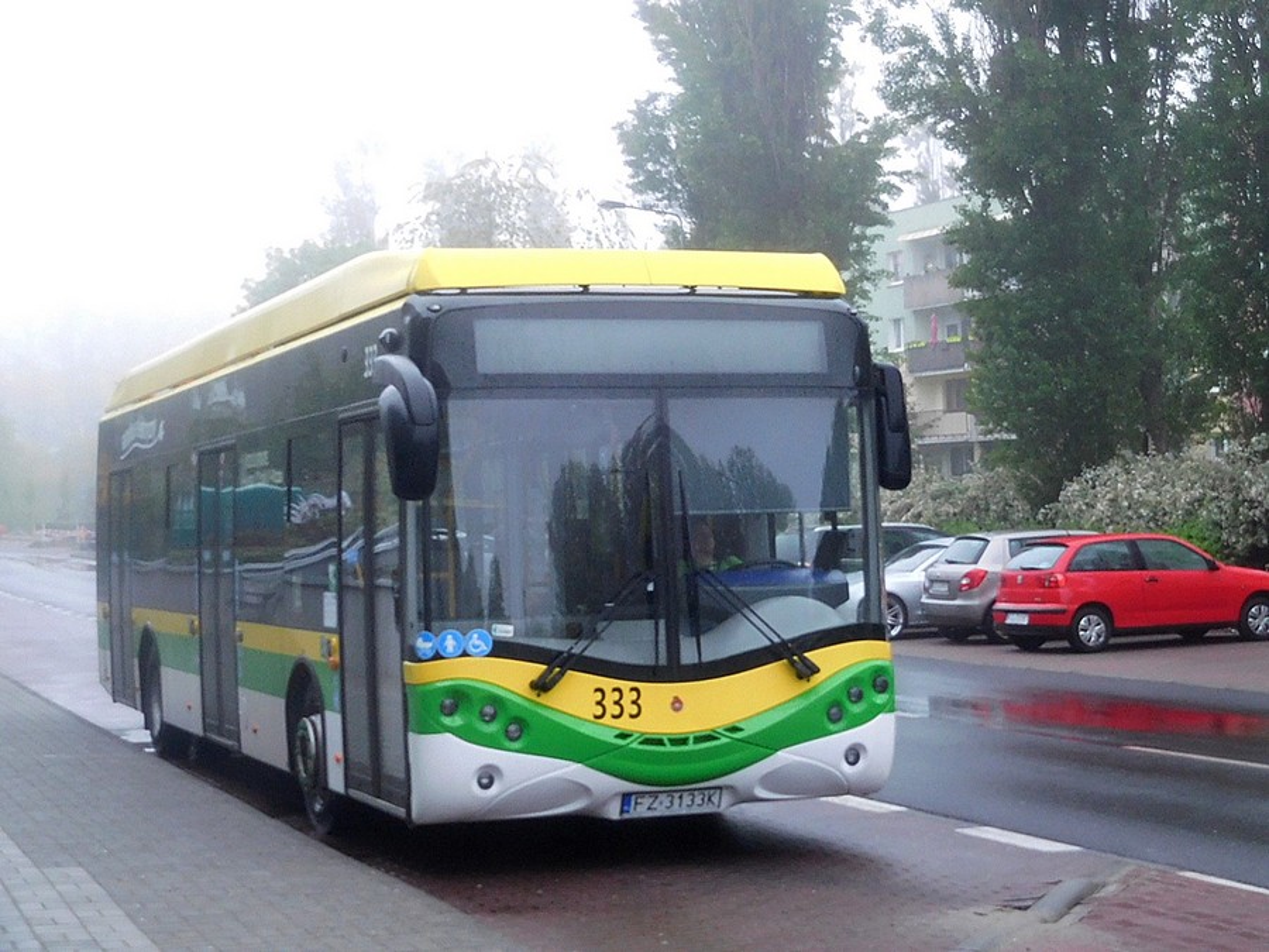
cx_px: 634
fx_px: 2273
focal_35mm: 62
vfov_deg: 23.7
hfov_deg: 31.2
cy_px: 476
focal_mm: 11.1
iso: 400
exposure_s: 1/125
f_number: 4.4
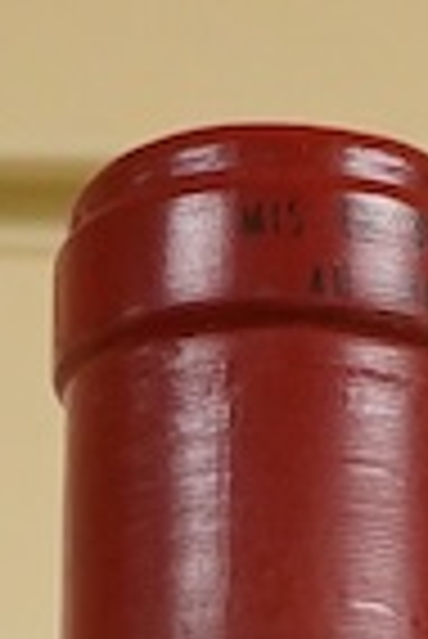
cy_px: 2459
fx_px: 6351
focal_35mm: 357
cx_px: 212
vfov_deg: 5.2
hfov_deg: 3.9
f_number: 10
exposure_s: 1/125
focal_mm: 30
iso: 2000
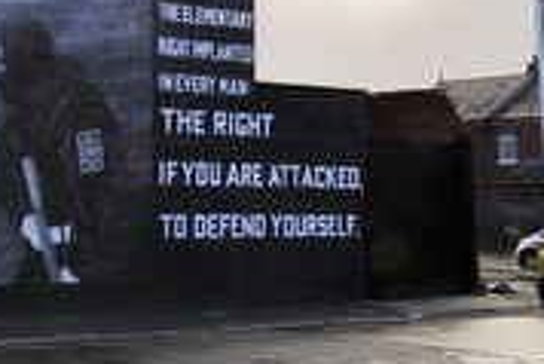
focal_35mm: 80
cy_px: 67
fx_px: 1210
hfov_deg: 25.0
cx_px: 133
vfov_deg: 16.9
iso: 800
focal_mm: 34
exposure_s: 1/160
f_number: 18
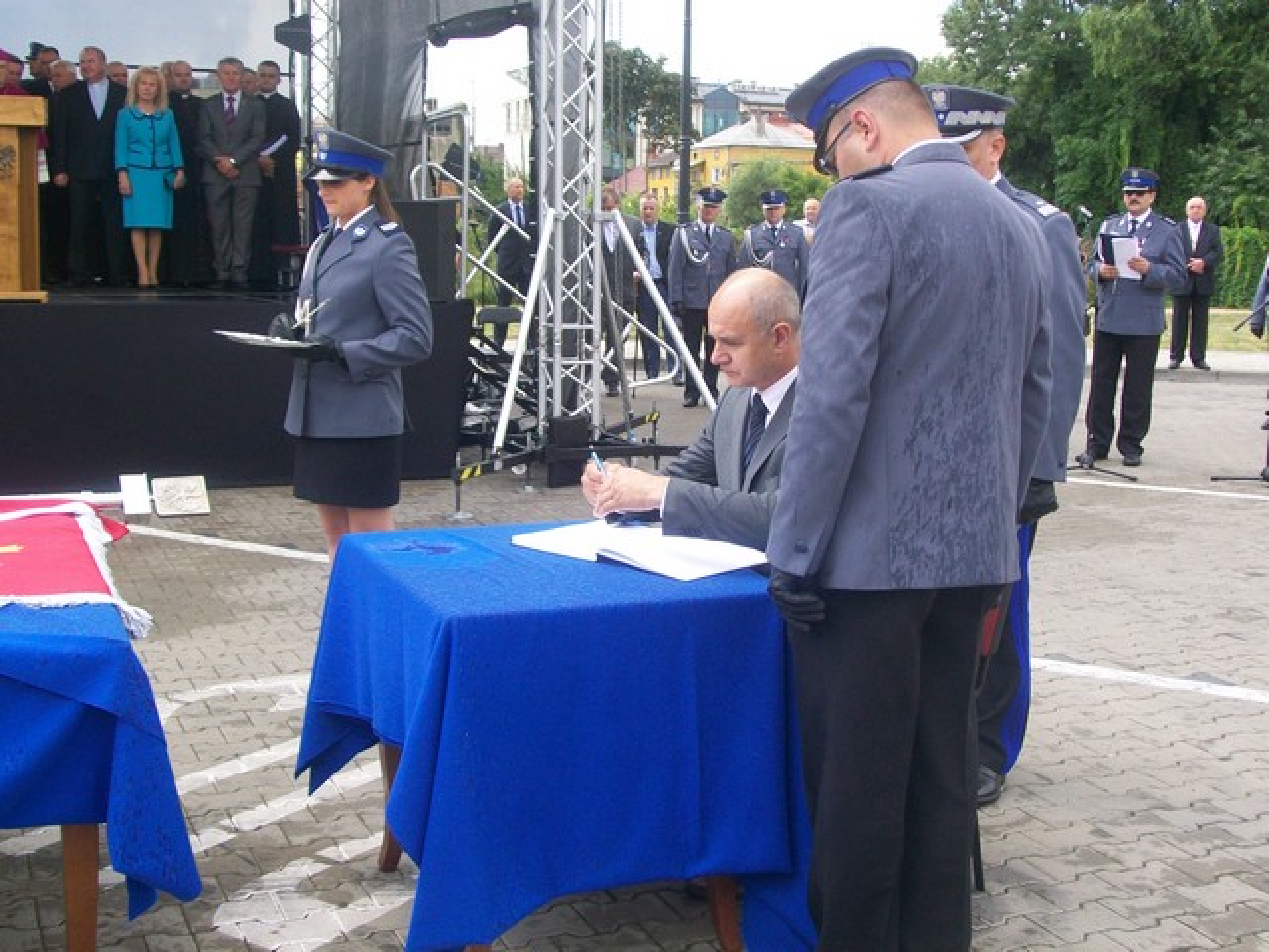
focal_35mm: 45
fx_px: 1650
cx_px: 634
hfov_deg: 42.1
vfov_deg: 32.2
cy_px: 476
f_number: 3
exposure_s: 1/250
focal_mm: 7.6
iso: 64
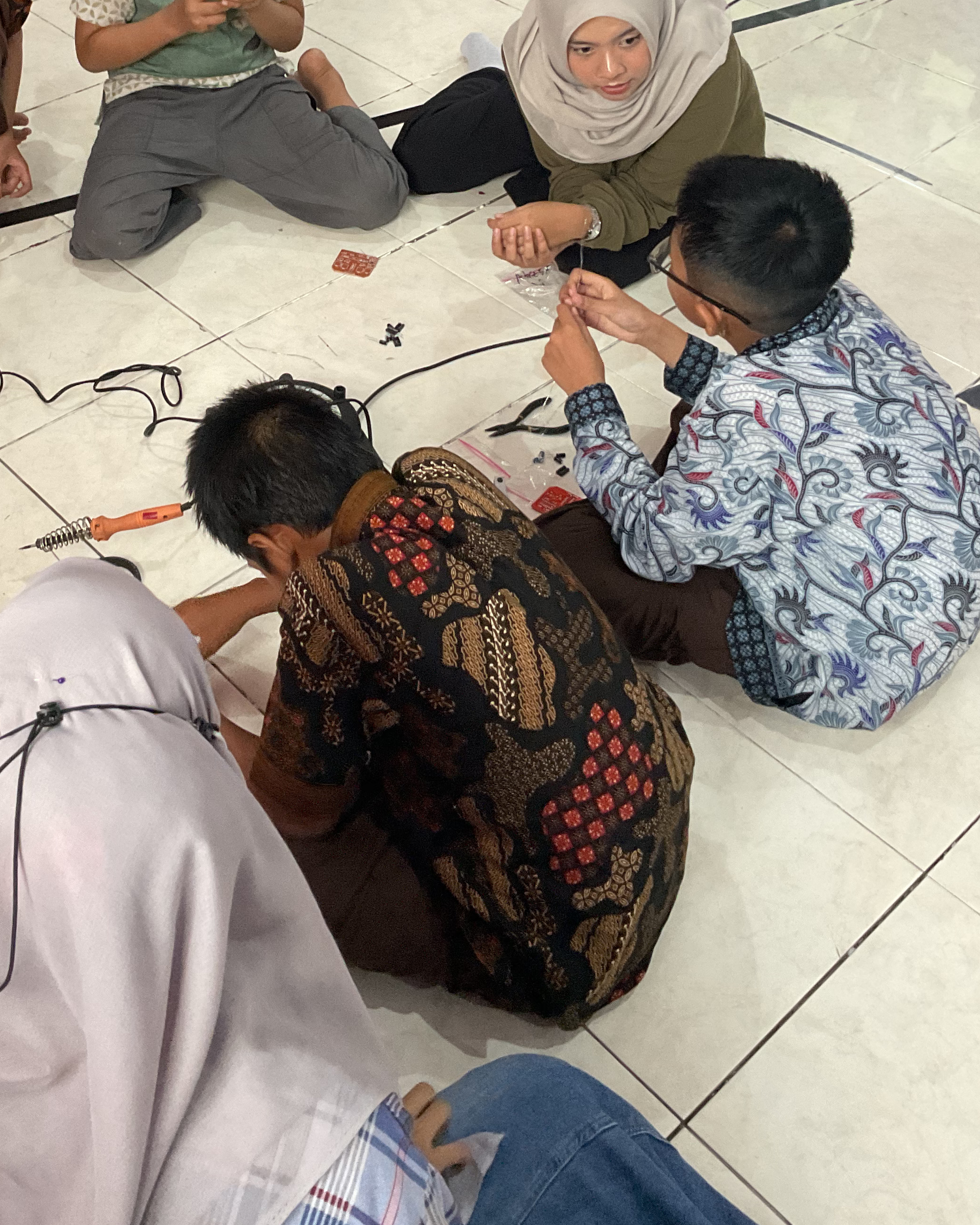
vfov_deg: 40.6
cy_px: 278
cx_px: 294
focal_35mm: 44
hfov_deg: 33.7
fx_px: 1595
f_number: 1.8
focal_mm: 3
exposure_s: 1/60
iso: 200
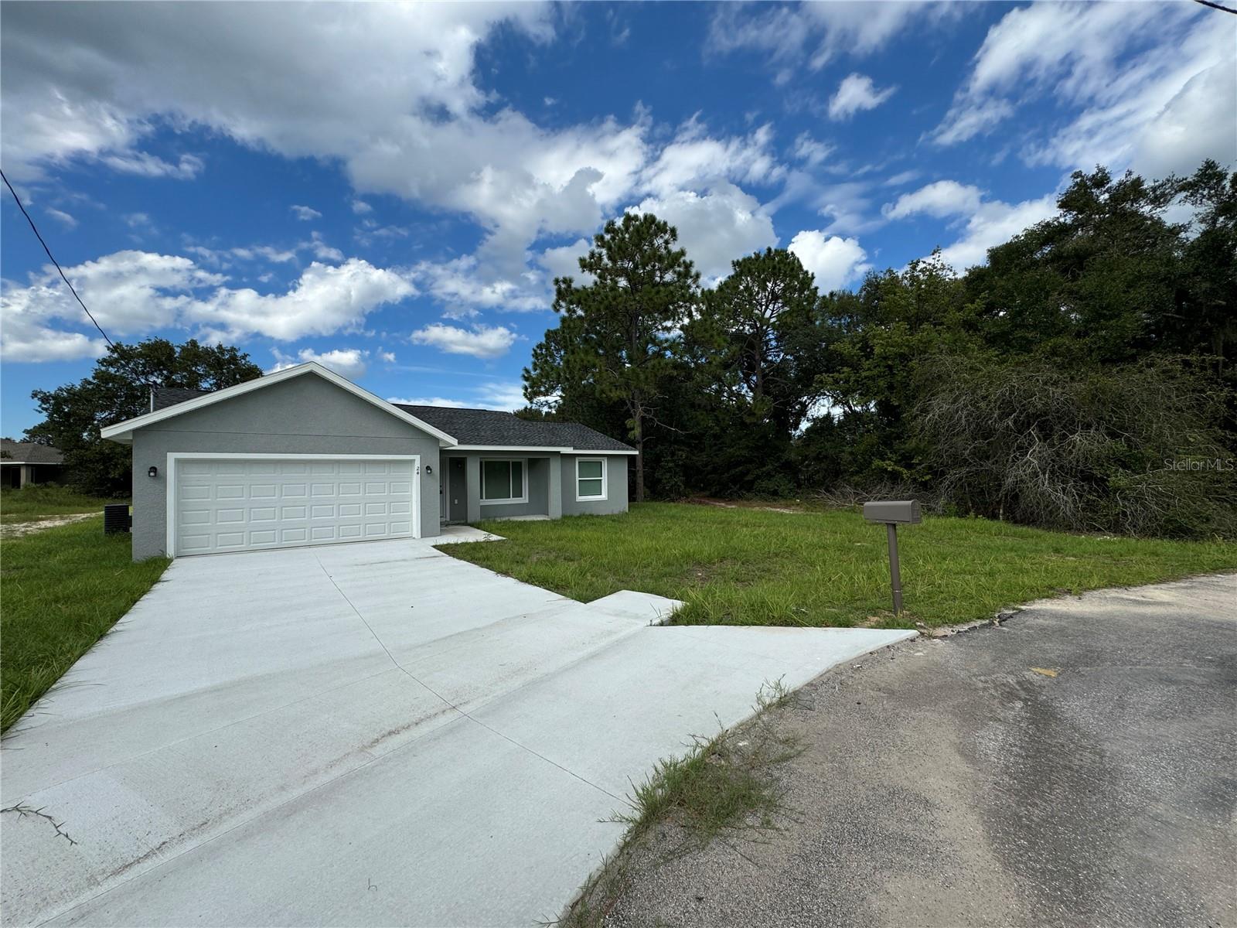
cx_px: 618
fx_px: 500
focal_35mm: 14
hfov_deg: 102.1
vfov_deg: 85.7
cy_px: 464
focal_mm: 2.22
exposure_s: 1/1880
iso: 40
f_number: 2.2
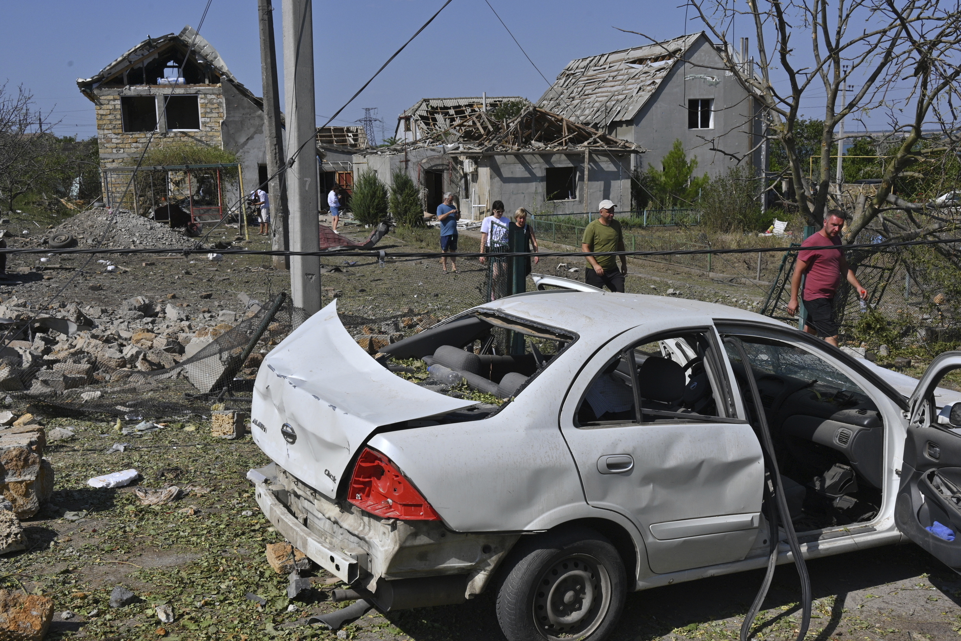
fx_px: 1041
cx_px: 480
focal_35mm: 39
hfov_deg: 49.6
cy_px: 320
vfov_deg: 34.2
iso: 500
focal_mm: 39
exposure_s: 1/2000
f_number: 11
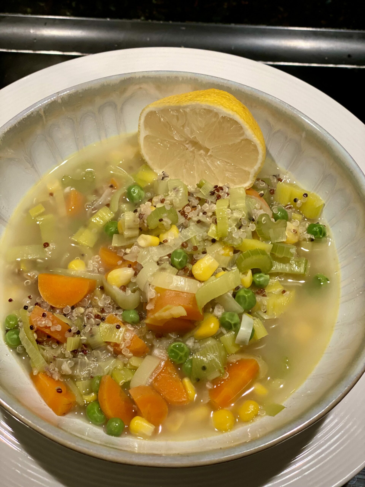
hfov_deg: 28.0
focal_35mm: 52
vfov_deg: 36.8
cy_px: 244
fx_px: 731
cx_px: 182
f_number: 2
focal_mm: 6
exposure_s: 1/100
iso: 200
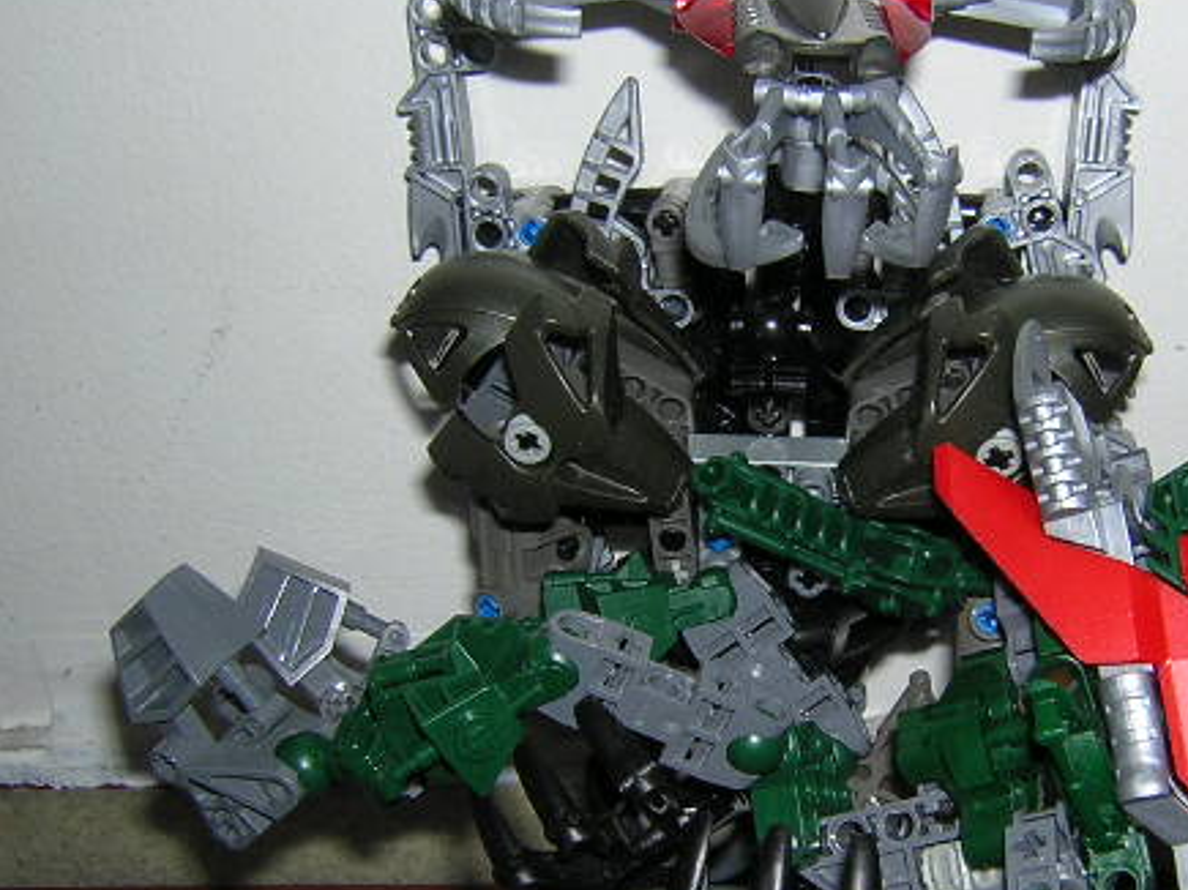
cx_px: 822
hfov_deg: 35.7
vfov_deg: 27.5
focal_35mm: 53
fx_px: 1818
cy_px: 508
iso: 100
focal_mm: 4.7
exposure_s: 1/60.1
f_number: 5.2
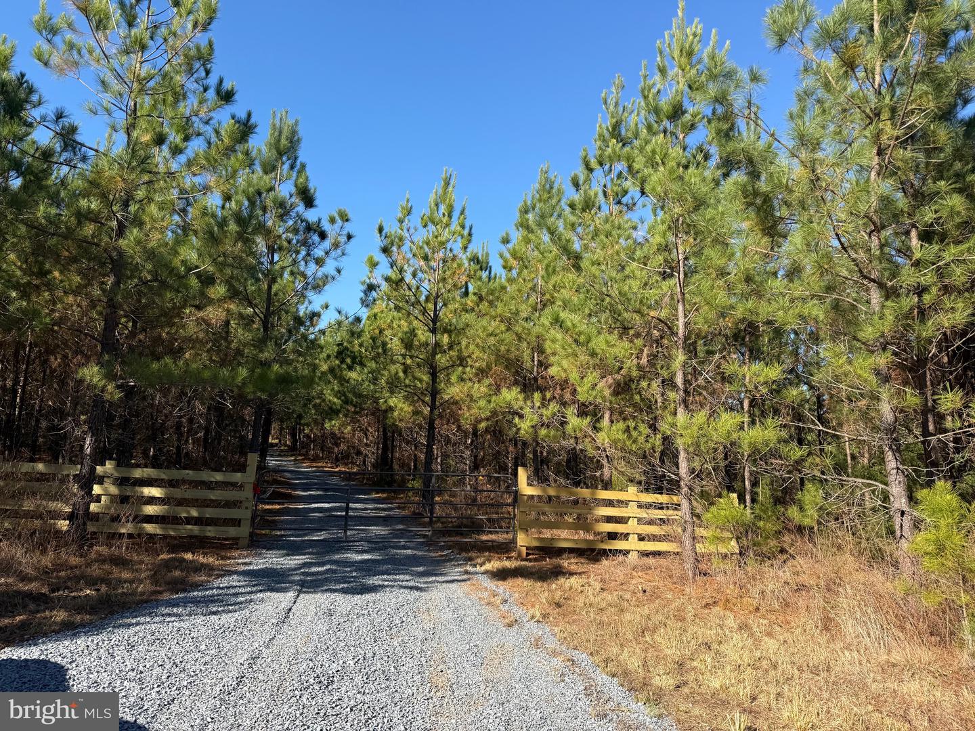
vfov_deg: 56.8
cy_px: 366
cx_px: 488
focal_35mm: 24
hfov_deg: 71.6
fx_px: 676
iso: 80
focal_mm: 6.76
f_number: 1.78
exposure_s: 1/2169
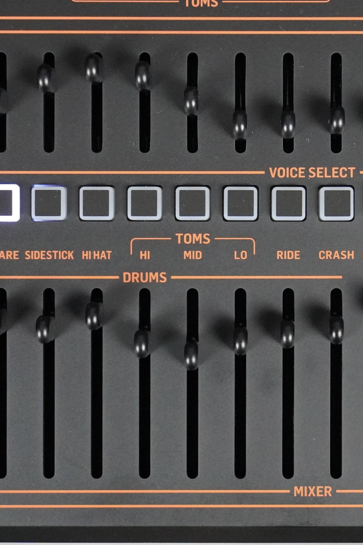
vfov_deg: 22.9
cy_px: 227
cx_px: 267
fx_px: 1345
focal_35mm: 89
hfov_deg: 15.3
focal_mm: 31
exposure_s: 1/60
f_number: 5
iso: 6400
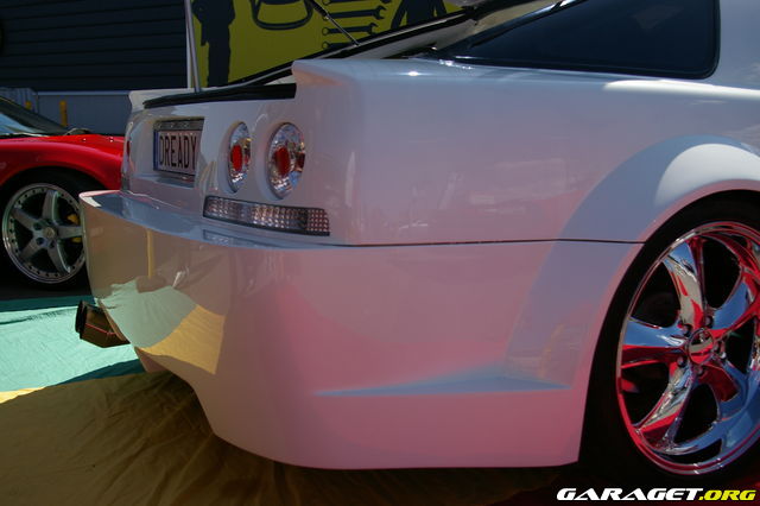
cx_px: 380
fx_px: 823
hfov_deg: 49.6
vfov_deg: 34.2
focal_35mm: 39
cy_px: 253
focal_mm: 26
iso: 200
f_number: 5.6
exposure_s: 1/1250
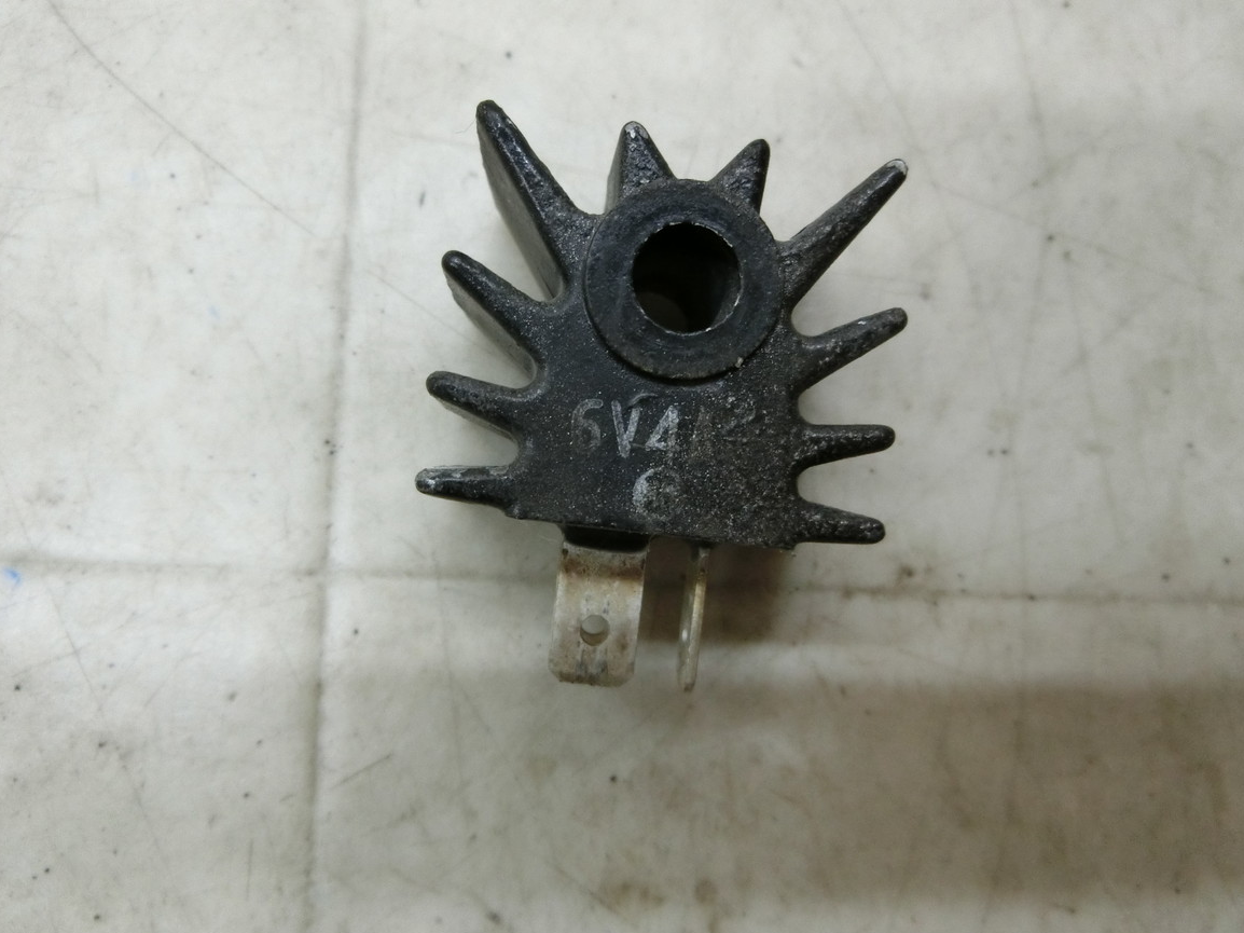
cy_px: 477
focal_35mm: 26
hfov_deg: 67.3
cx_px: 625
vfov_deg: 53.0
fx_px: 934
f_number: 3.5
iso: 400
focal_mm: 4.5
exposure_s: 1/80
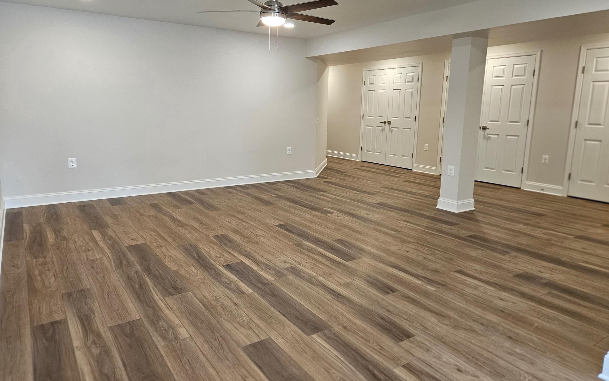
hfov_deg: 72.5
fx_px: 415
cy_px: 177
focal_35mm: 25
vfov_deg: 49.2
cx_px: 306
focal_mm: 5.4
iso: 250
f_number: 1.8
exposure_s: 1/120
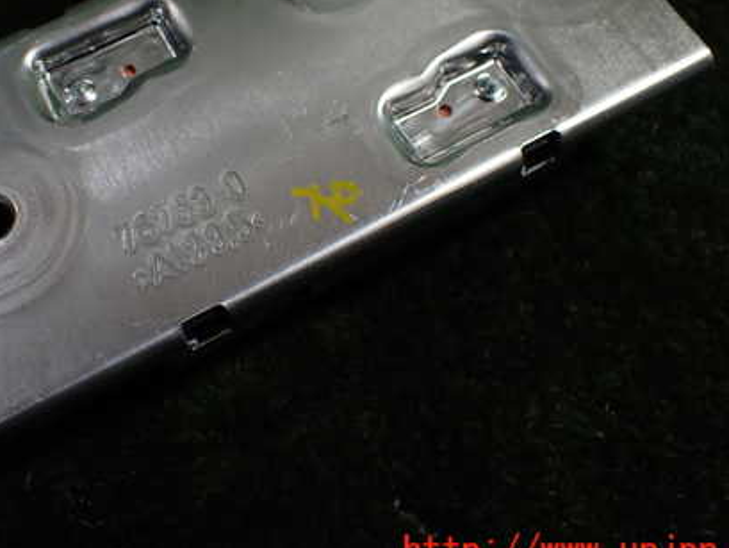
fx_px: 927
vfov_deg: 32.6
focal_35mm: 44
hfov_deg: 42.6
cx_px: 271
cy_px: 173
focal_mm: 5.4
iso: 200
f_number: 2.3
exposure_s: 1/125
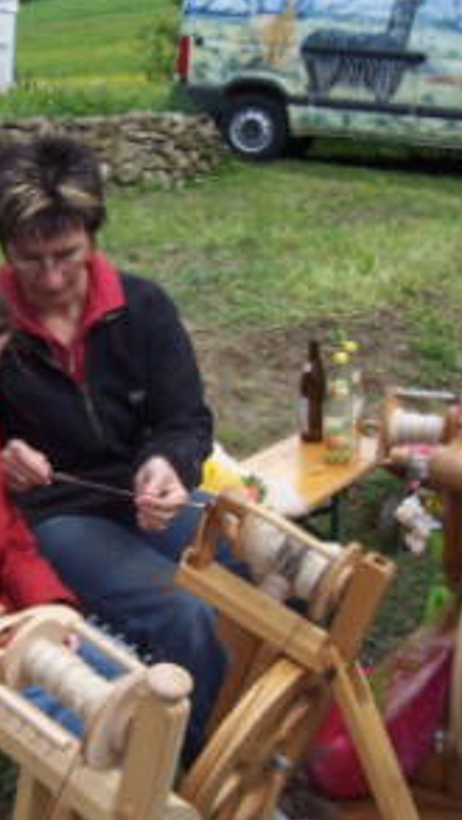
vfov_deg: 39.9
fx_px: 1132
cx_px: 129
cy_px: 411
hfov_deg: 22.9
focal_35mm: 52
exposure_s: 1/250
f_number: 5.6
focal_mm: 5.6
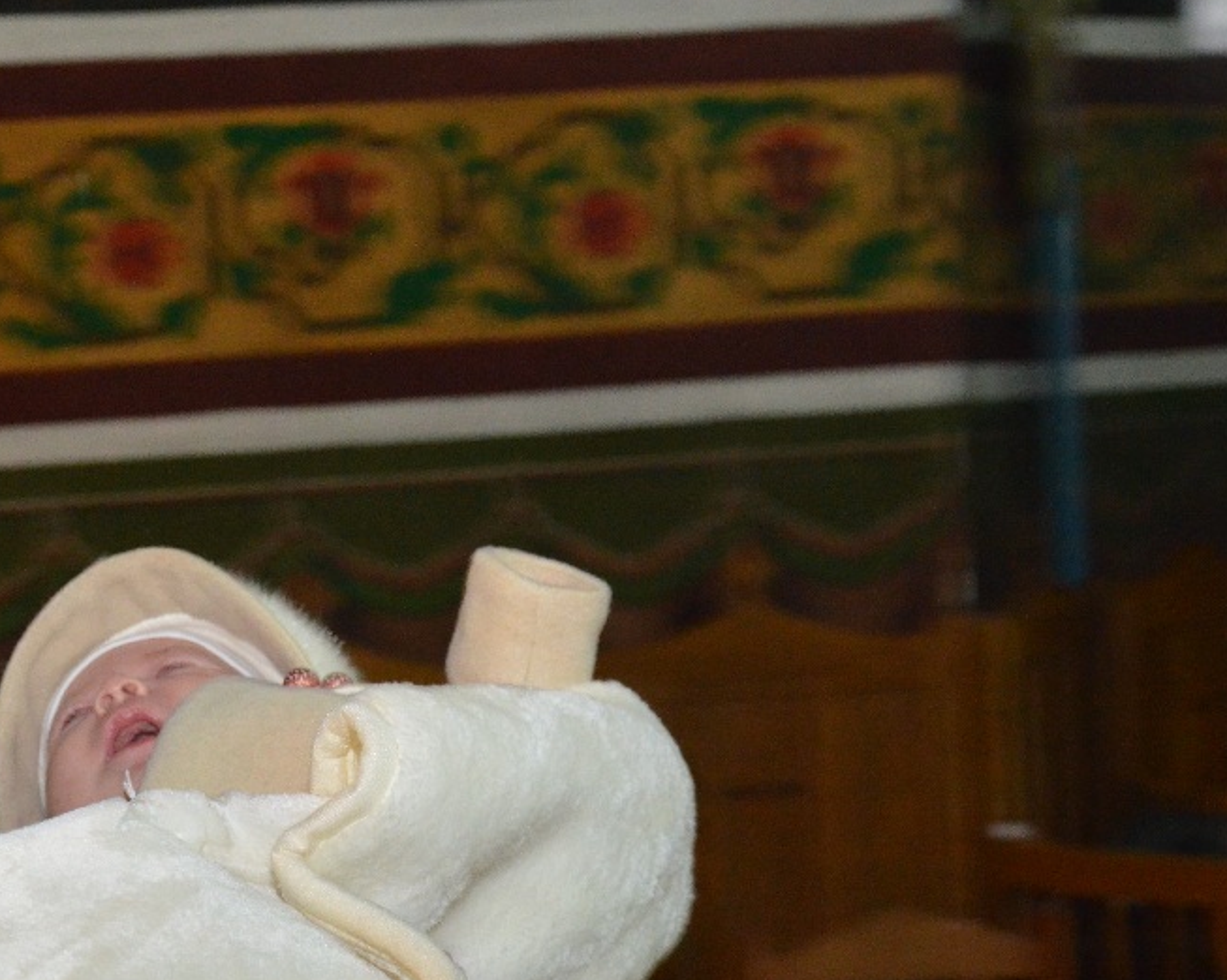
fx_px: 3195
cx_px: 205
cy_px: 689
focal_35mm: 88
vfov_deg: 17.4
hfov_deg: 21.4
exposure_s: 1/60
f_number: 4.2
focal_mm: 34
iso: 3200
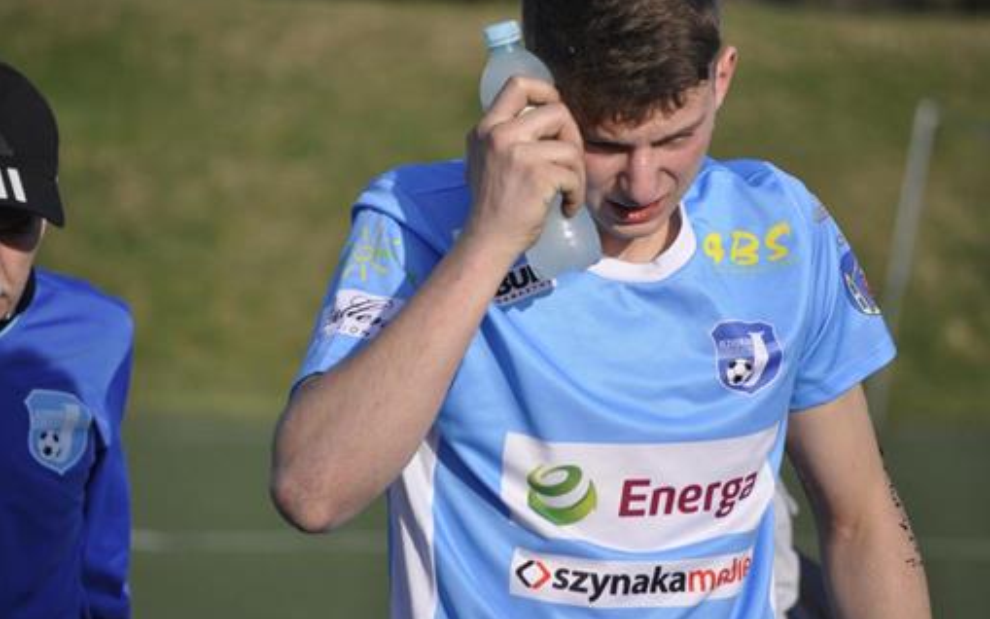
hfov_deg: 8.3
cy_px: 315
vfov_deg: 5.2
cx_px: 494
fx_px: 6839
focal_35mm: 254
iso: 400
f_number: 5.6
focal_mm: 165
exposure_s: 1/1600
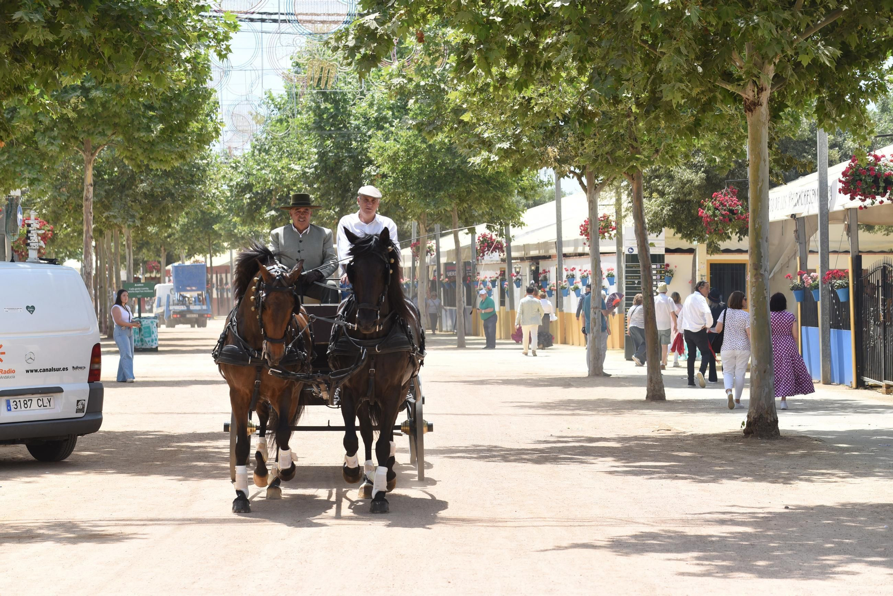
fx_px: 2729
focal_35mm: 110
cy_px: 298
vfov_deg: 12.5
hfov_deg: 18.6
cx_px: 446
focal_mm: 110
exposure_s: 1/320
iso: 160
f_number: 5
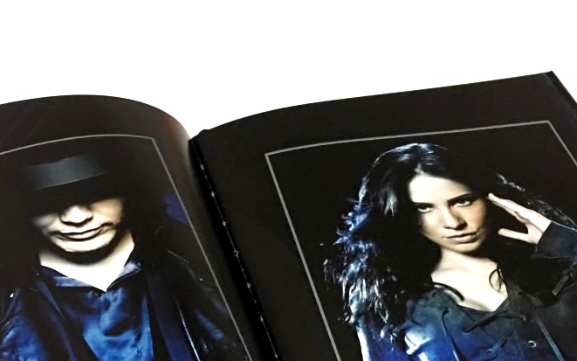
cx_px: 313
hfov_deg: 30.6
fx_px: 1053
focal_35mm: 67
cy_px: 463
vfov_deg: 18.2
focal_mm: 4.15
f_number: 2.2
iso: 80
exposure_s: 1/10
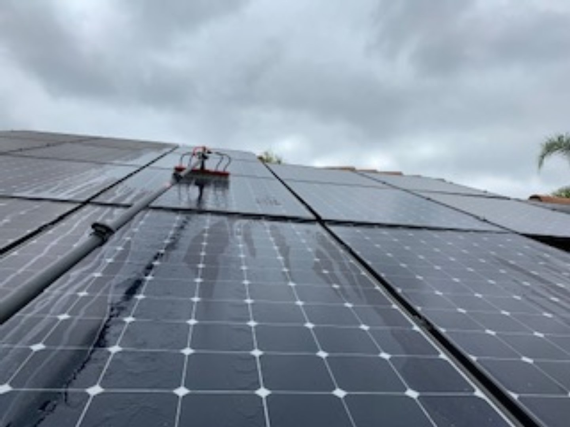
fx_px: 428
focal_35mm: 26
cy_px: 214
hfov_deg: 67.3
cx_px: 285
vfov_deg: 53.1
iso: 25
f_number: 1.8
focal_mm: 4.25
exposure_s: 1/2481
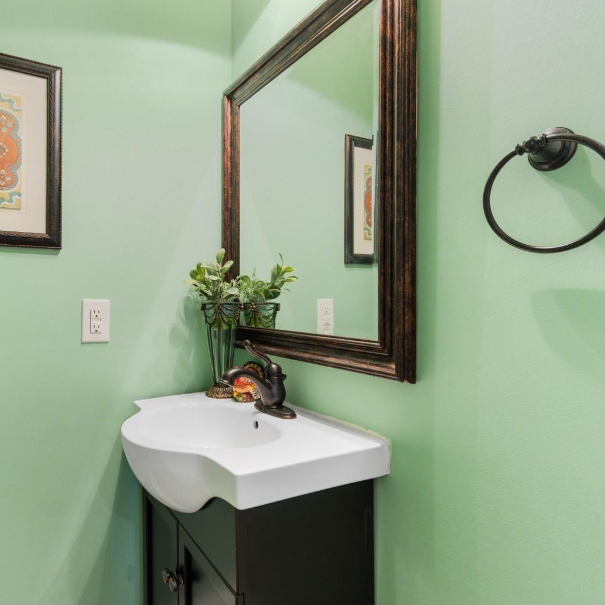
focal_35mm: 20
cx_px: 201
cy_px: 300
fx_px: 395
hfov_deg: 72.5
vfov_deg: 74.8
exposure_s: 1/5
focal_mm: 10
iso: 100
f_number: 4.5
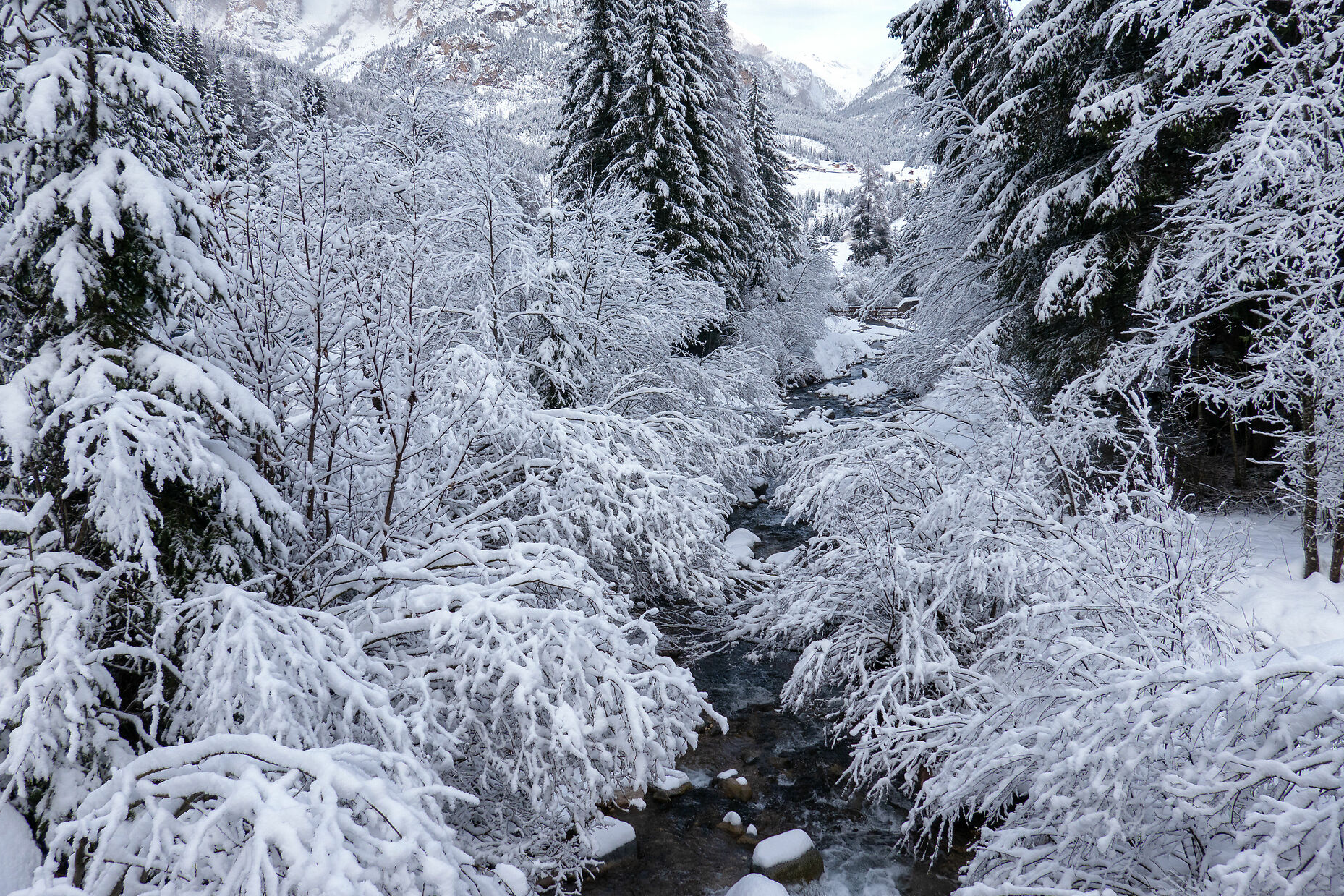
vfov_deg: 42.3
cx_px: 678
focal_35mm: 31
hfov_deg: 60.3
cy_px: 404
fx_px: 1157
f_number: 4
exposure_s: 1/640
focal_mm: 9
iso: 100
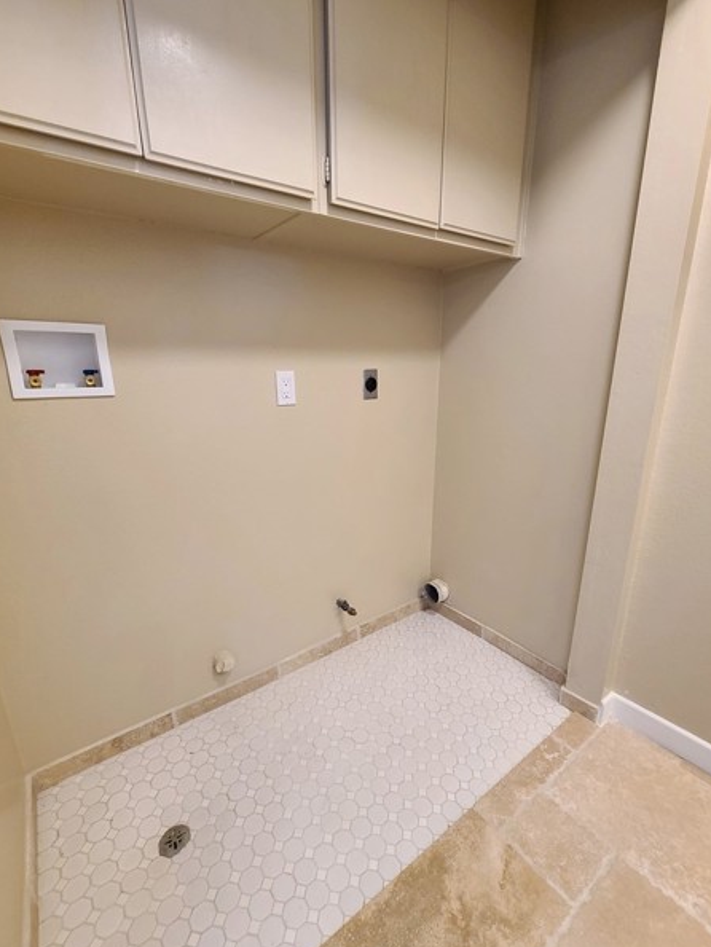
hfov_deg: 85.7
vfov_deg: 102.0
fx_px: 383
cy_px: 483
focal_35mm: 14
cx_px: 343
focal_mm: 2.2
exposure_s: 1/60
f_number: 2.2
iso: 320
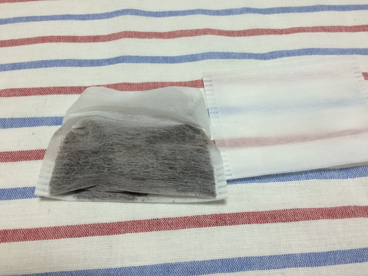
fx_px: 308
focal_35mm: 29
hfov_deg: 61.7
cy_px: 138
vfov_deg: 48.2
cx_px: 184
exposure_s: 1/30
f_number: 2.2
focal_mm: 4.15
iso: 80
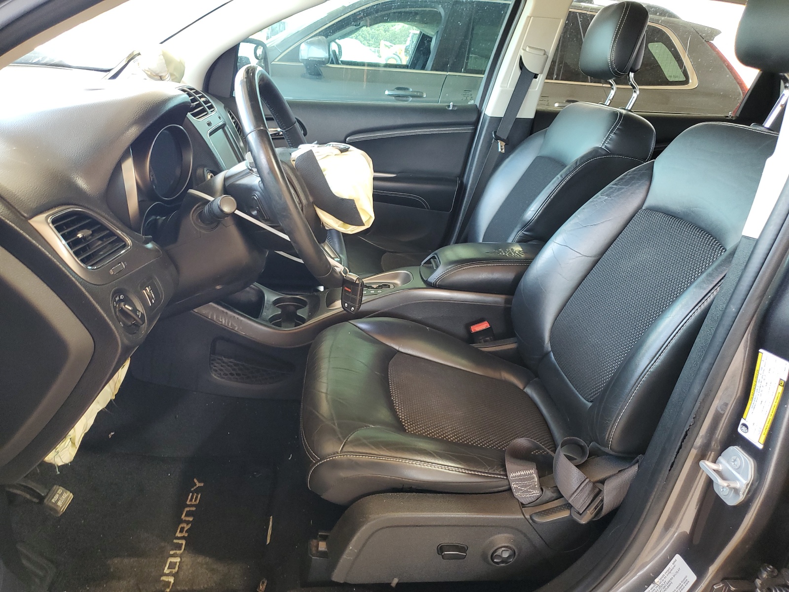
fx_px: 593
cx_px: 394
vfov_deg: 53.1
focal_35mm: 26
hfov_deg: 67.3
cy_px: 296
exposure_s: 1/60.2
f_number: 1.5
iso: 78
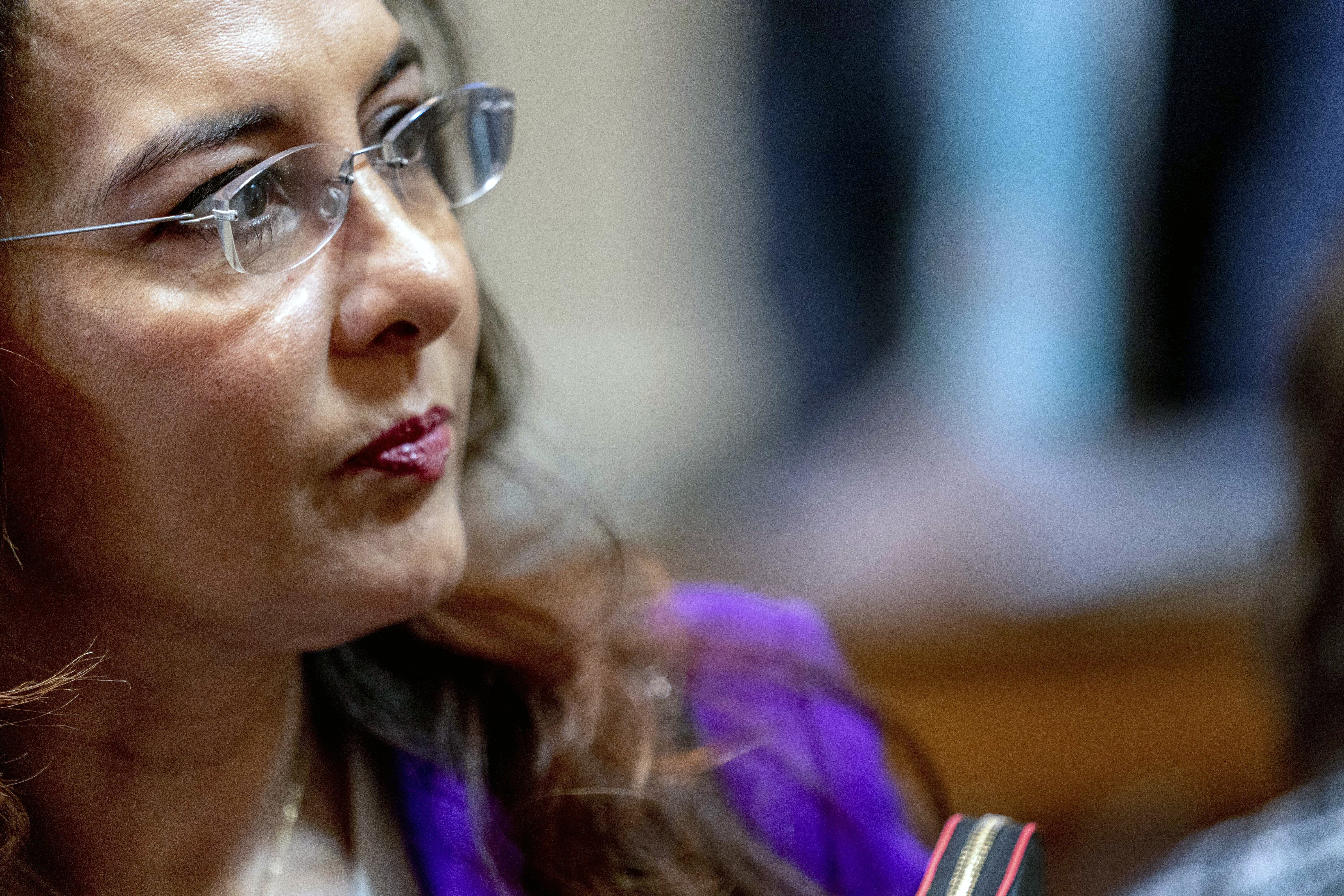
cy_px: 448
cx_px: 672
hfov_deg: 10.3
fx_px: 7466
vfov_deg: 6.9
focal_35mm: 200
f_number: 2.8
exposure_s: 1/250
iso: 4000
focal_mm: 200
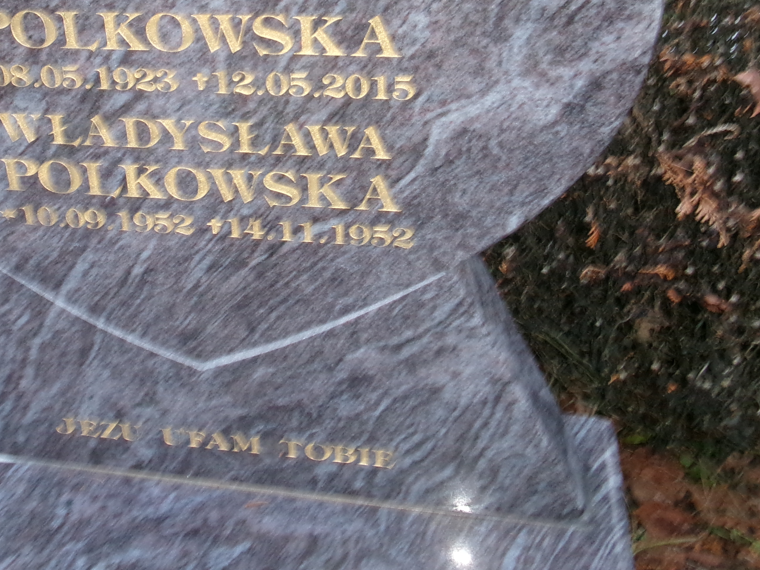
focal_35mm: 50
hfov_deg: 37.4
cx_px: 202
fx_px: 1098
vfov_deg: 28.1
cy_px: 66
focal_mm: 5.1
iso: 200
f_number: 3.9
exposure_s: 1/34
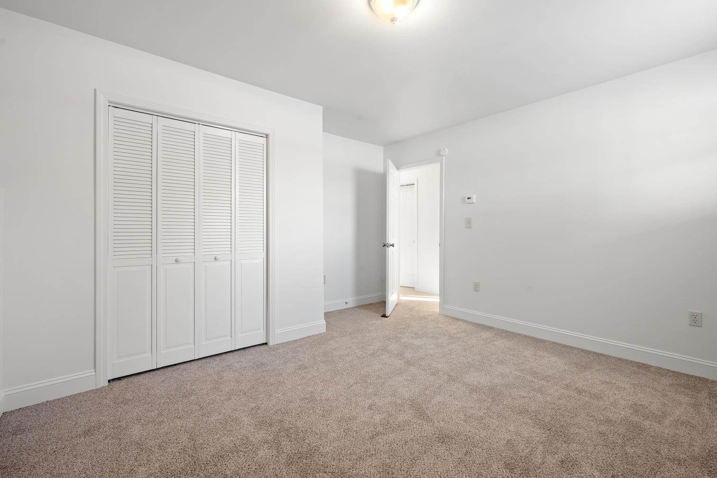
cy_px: 239
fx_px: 309
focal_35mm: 16
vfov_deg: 75.5
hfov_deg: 98.5
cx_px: 358
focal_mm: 15.5
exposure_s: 1/5
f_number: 8
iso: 320
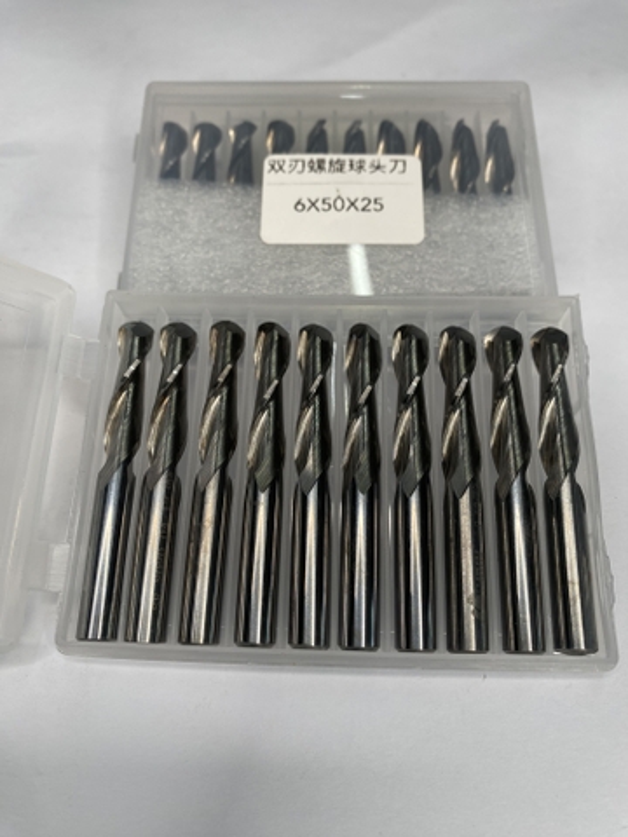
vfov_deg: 69.4
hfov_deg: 54.9
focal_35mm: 25
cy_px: 418
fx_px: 605
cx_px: 314
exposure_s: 1/211
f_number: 1.8
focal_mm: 4.25
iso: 32
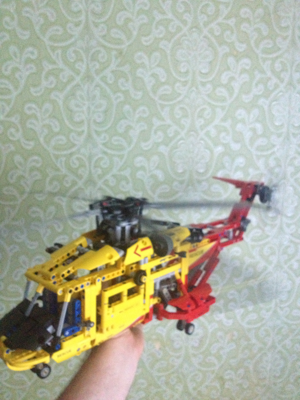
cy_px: 200
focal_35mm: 35
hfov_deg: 40.7
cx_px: 150
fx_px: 404
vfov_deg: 52.6
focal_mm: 4.28
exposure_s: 1/15
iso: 640
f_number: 2.4
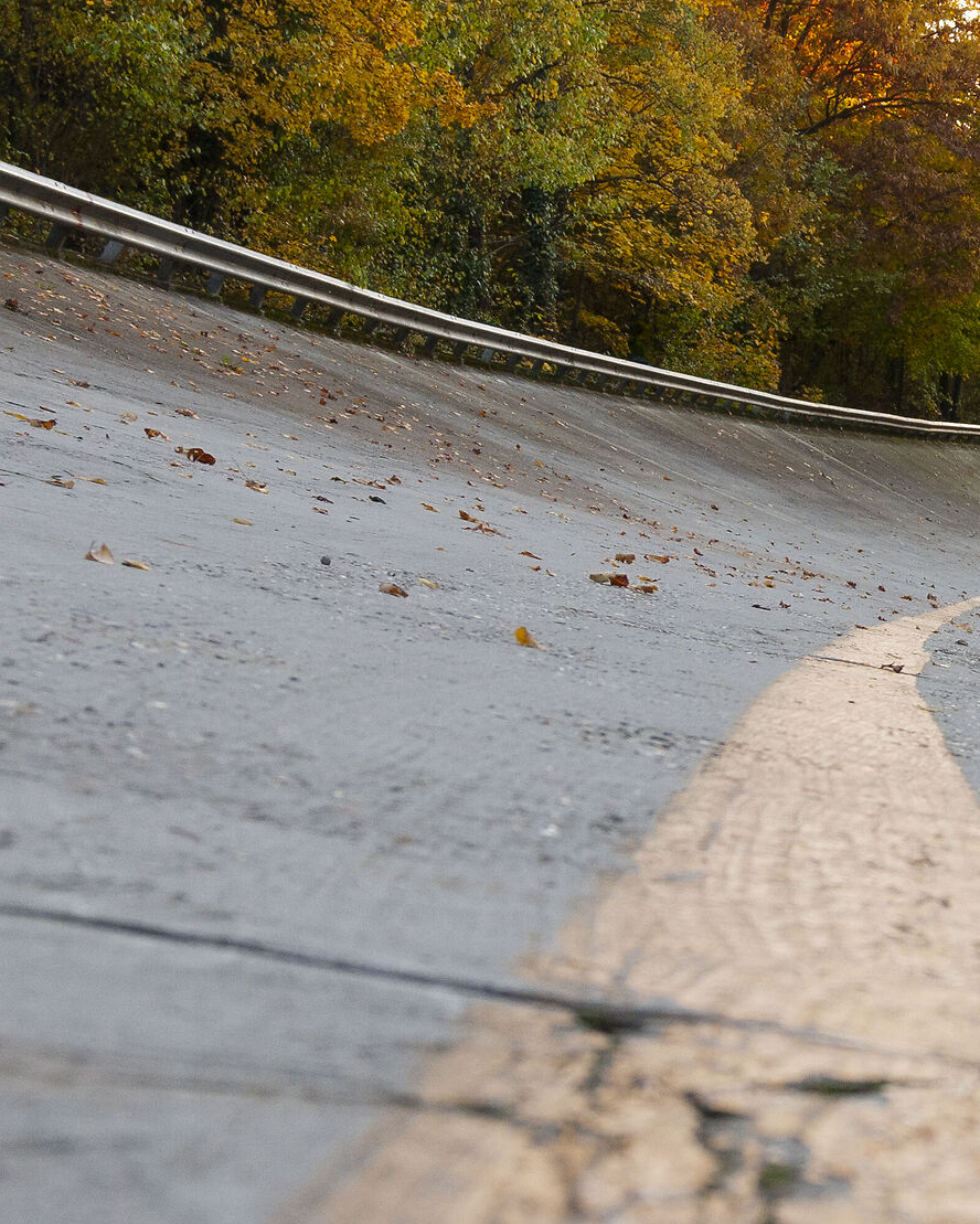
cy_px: 609
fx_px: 2645
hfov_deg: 19.5
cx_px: 1253
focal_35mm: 73
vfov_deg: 26.1
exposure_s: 1/80
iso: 400
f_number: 7.1
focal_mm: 24
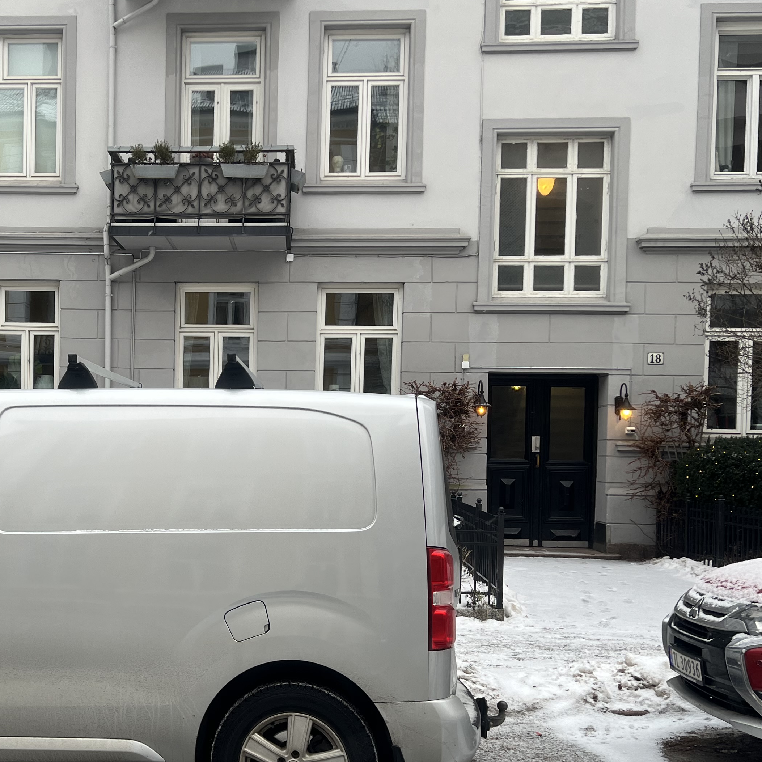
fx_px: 1096
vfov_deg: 38.1
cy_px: 485
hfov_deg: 37.5
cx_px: 203
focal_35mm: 44
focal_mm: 5.7
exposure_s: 1/133
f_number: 1.5
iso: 32
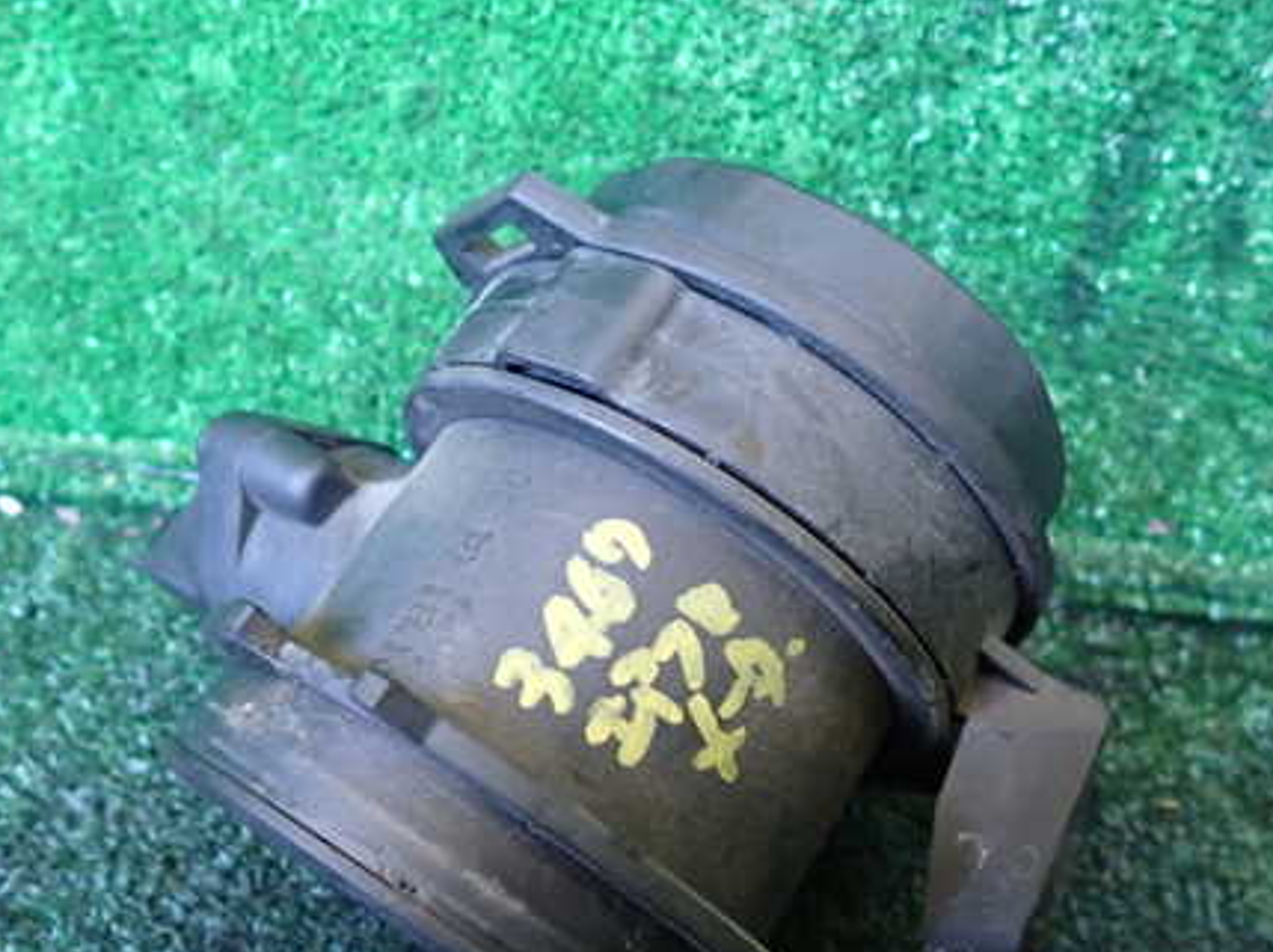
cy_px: 563
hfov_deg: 52.7
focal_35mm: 35
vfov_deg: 40.5
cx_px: 614
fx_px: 1286
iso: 400
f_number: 2
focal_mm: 4.5
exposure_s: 1/30
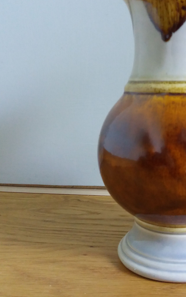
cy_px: 135
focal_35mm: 45
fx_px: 365
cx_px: 165
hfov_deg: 27.6
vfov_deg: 44.3
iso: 250
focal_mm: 3.7
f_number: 1.9
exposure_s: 1/17
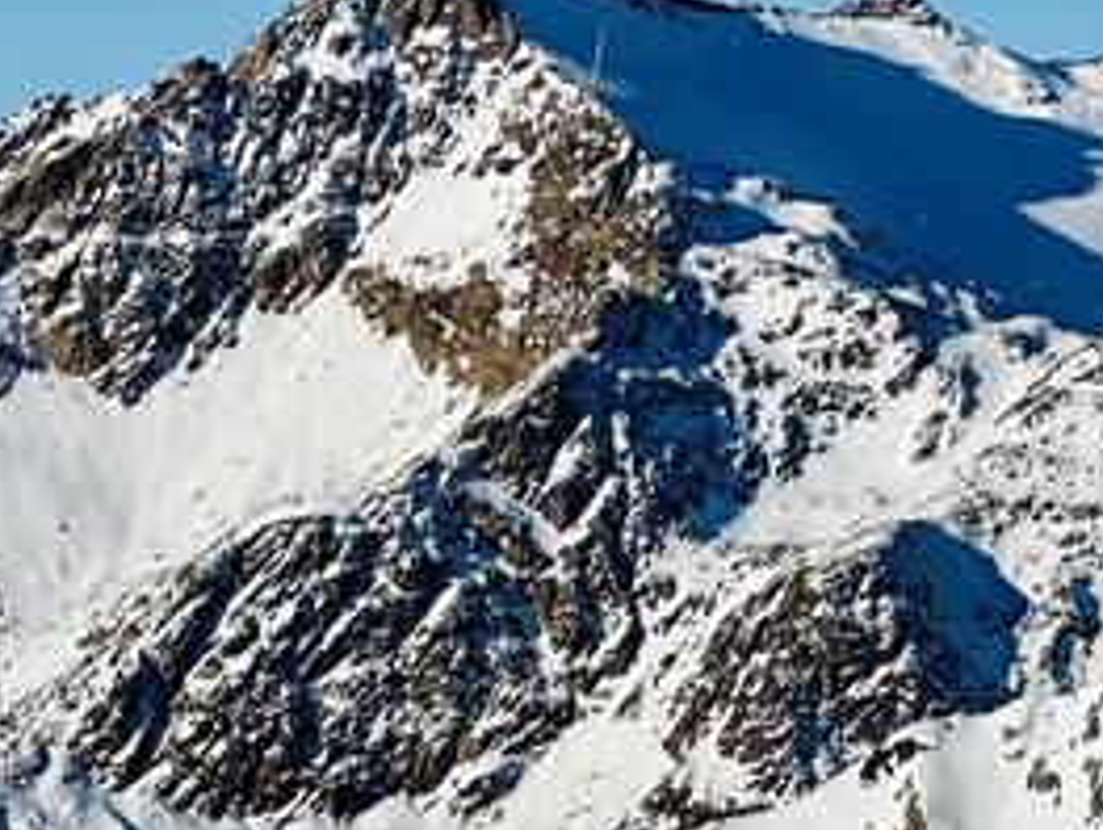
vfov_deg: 5.0
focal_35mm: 301
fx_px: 9604
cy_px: 392
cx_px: 67
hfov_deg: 6.6
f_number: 2.8
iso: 32
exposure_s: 1/2096
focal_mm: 9
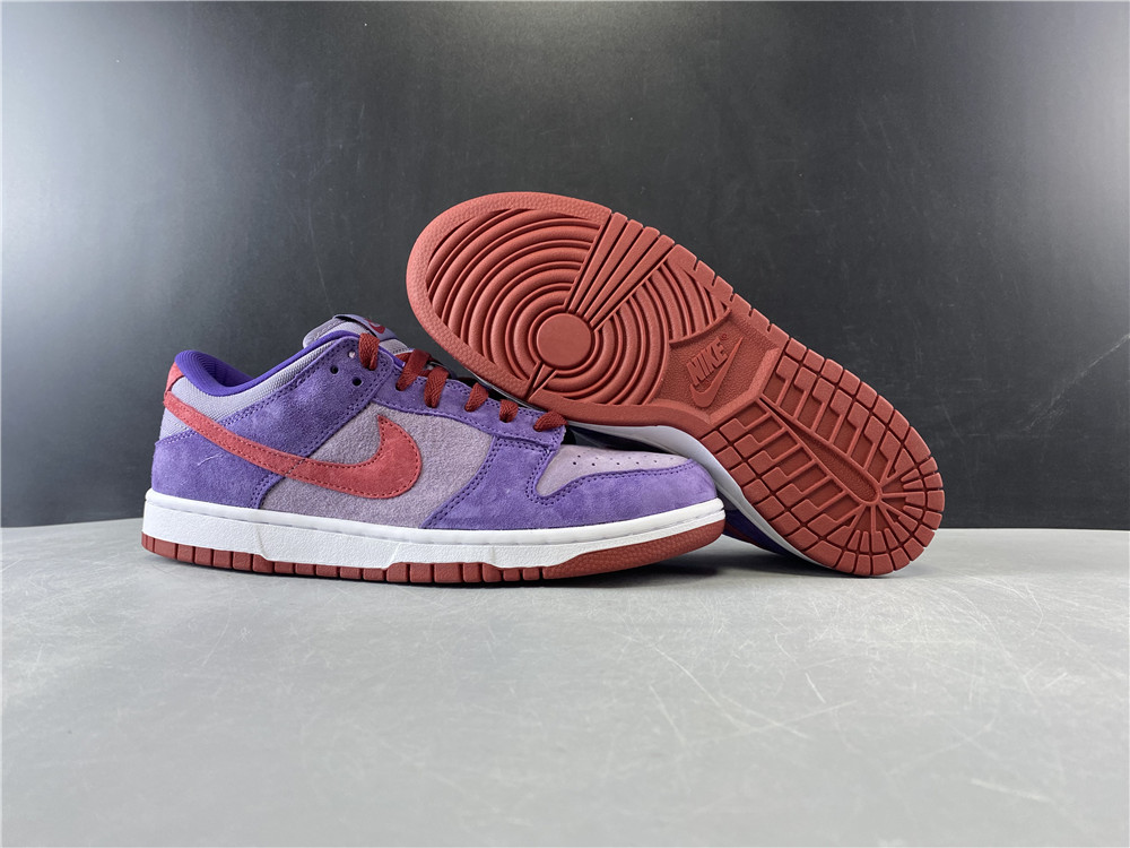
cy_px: 424
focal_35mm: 26
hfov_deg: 67.3
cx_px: 565
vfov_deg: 53.1
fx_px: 849
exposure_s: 1/50
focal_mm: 4.25
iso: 100
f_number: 1.8
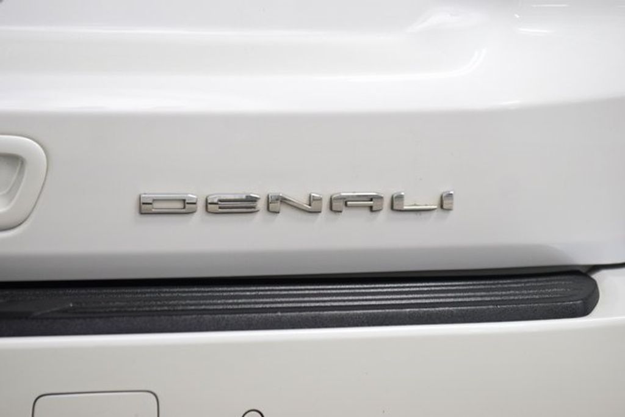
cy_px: 208
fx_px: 1823
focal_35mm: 105
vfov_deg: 13.0
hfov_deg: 19.5
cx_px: 312
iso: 1600
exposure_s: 1/125
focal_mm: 70
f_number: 3.5
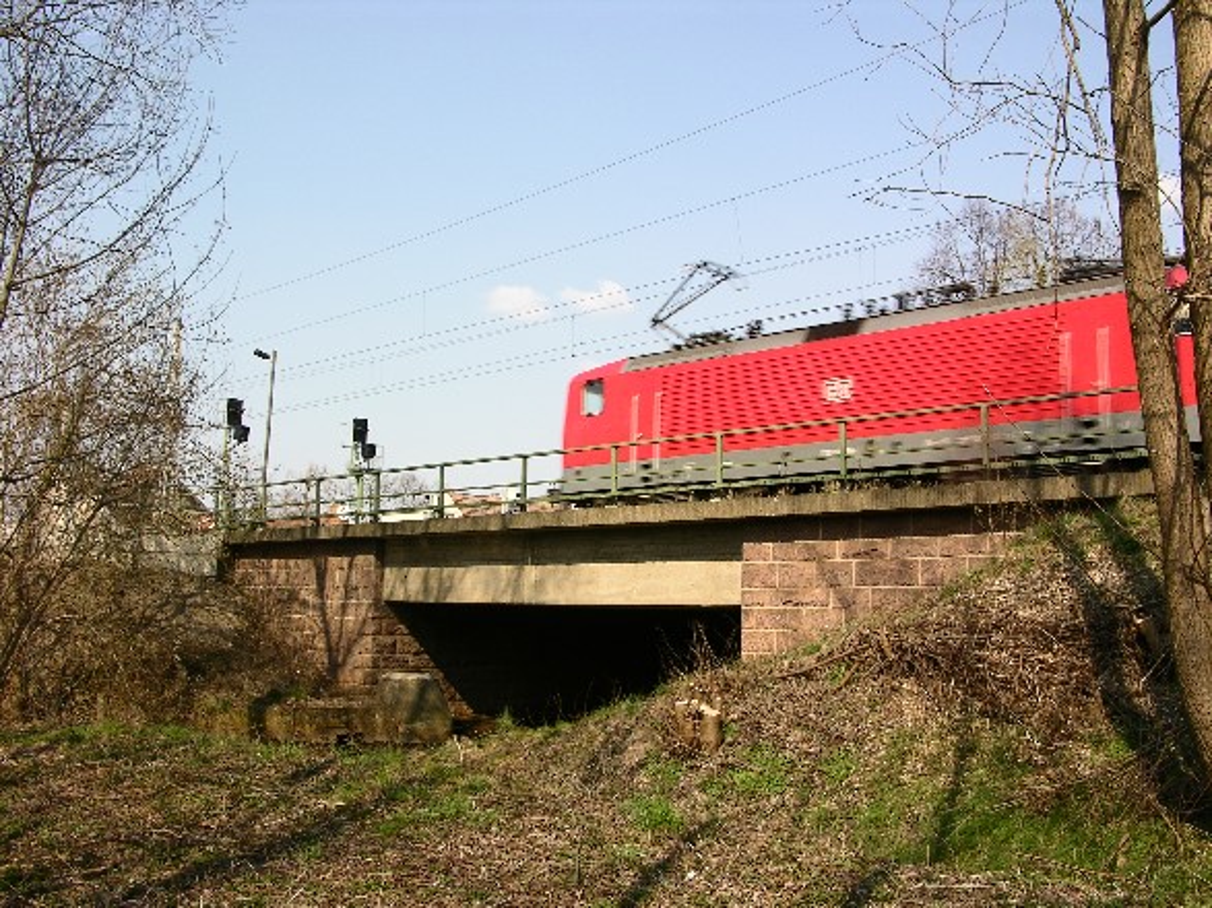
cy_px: 454
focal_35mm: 35
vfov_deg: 40.7
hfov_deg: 52.6
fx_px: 1225
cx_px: 606
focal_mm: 9
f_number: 7.1
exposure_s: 1/116
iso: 50
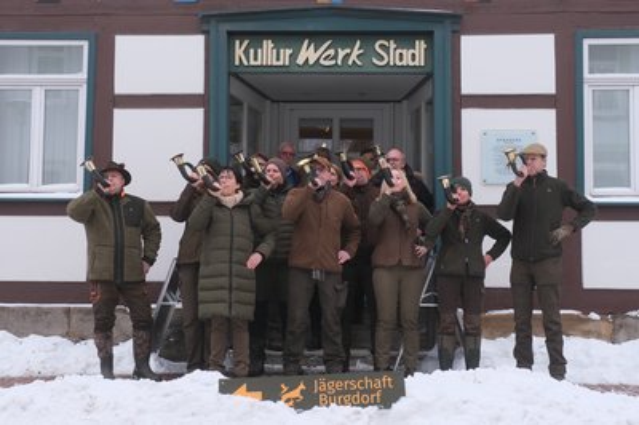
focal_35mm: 52
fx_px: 922
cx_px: 320
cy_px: 212
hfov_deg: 38.2
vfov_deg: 25.9
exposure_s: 1/160
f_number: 8
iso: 640
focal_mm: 34.5
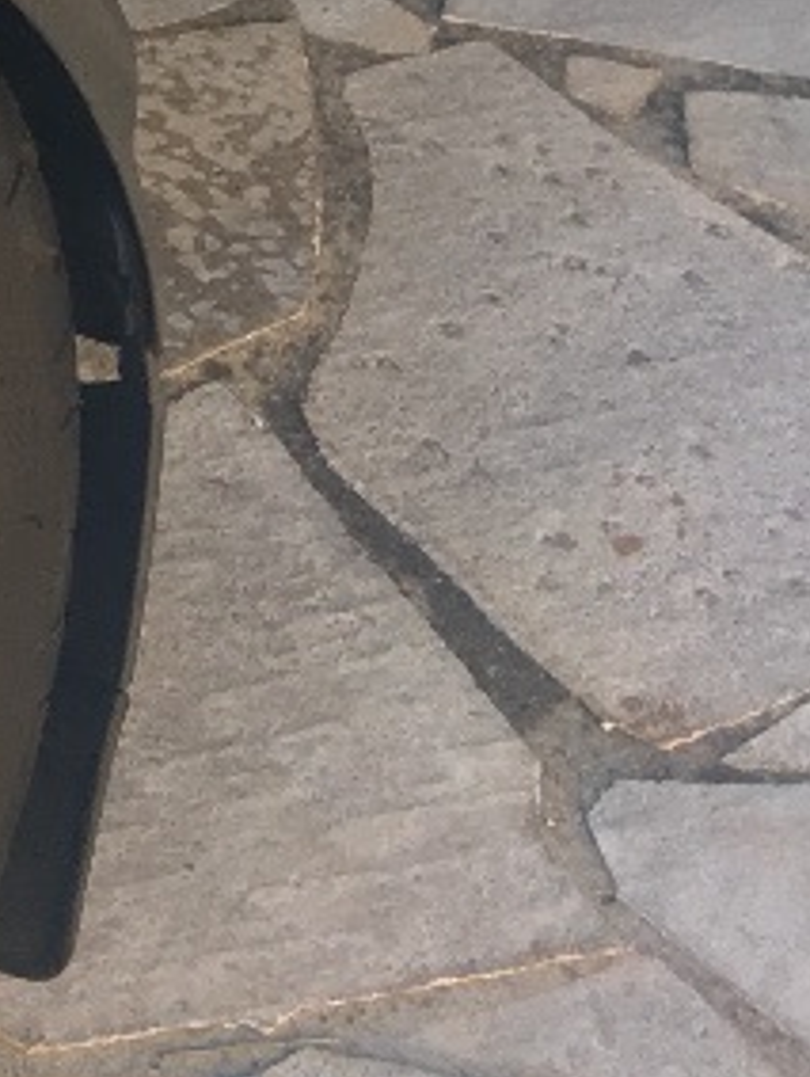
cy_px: -1355
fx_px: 4078
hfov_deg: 10.2
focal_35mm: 131
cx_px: -1000
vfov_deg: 12.4
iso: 25
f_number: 2.2
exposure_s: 1/100
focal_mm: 4.15
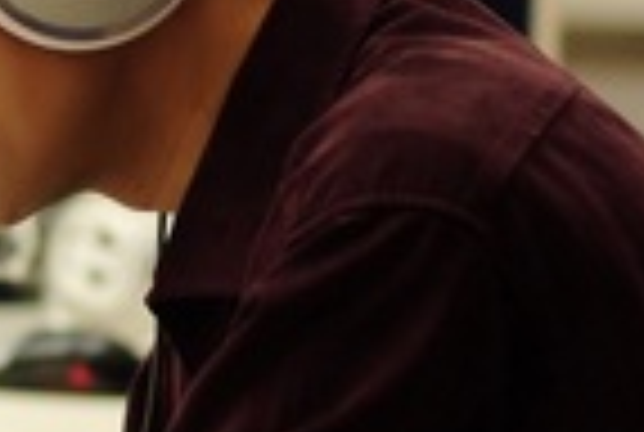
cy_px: 104
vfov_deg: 2.8
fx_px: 8802
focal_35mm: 491
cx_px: -194
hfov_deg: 4.2
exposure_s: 1/100
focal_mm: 85
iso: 640
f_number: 2.5
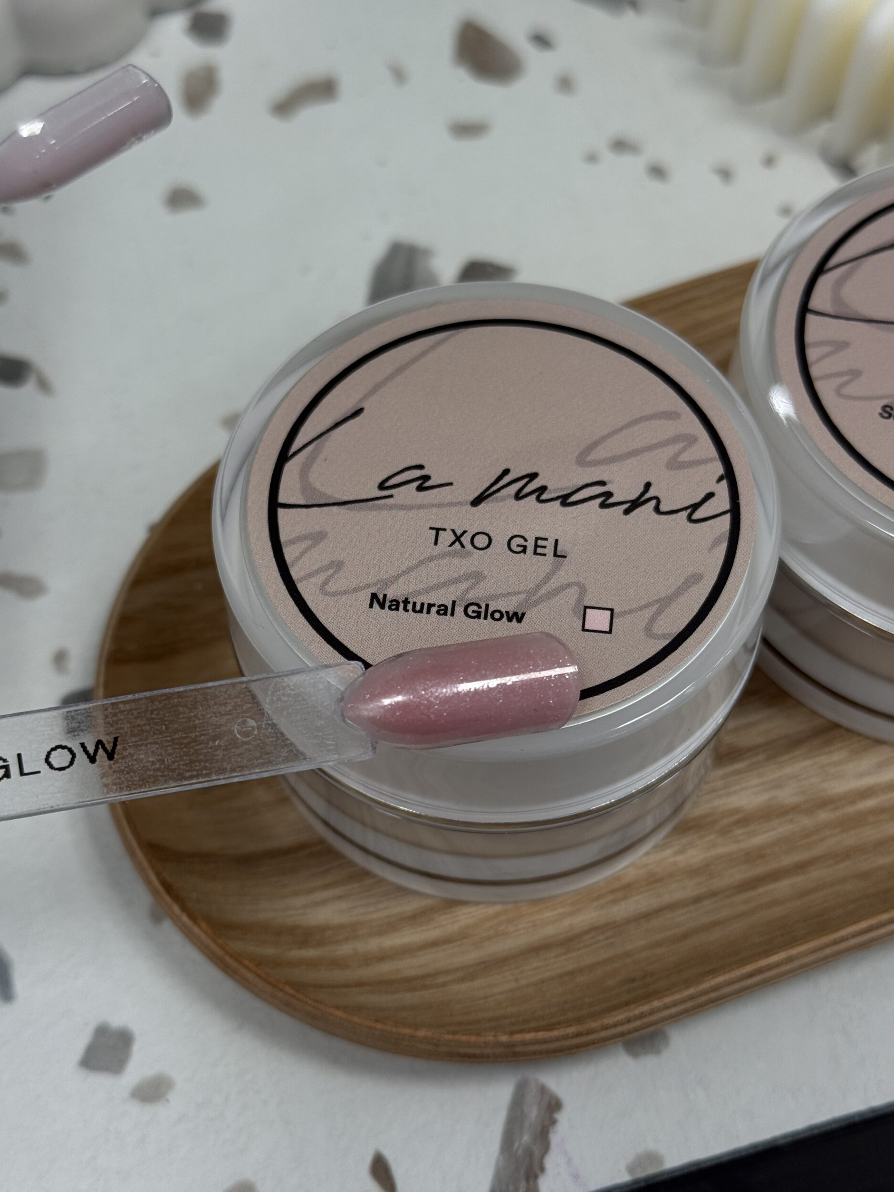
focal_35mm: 49
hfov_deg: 29.7
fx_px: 1687
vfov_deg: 38.9
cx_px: 442
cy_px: 603
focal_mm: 6.76
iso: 64
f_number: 1.78
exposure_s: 1/100
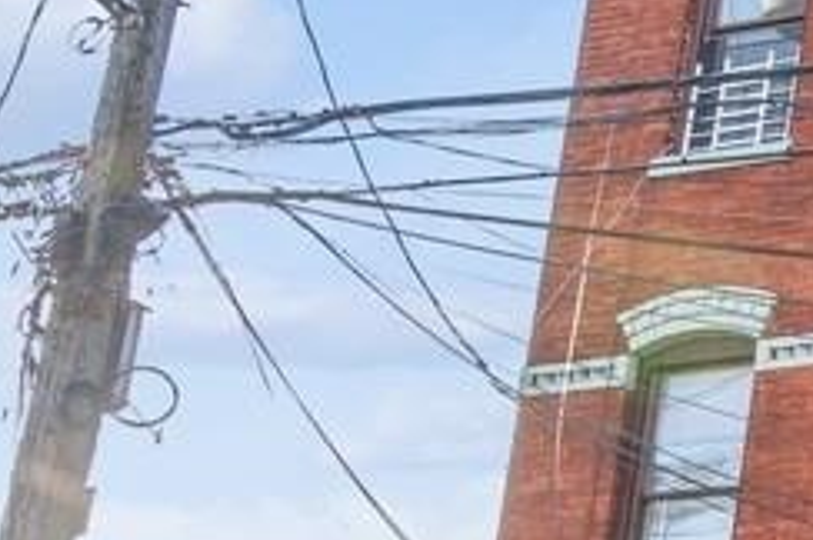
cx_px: 1629
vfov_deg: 12.9
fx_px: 2368
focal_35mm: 105
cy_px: 513
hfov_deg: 15.5
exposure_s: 1/80
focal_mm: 16
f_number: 8
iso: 100
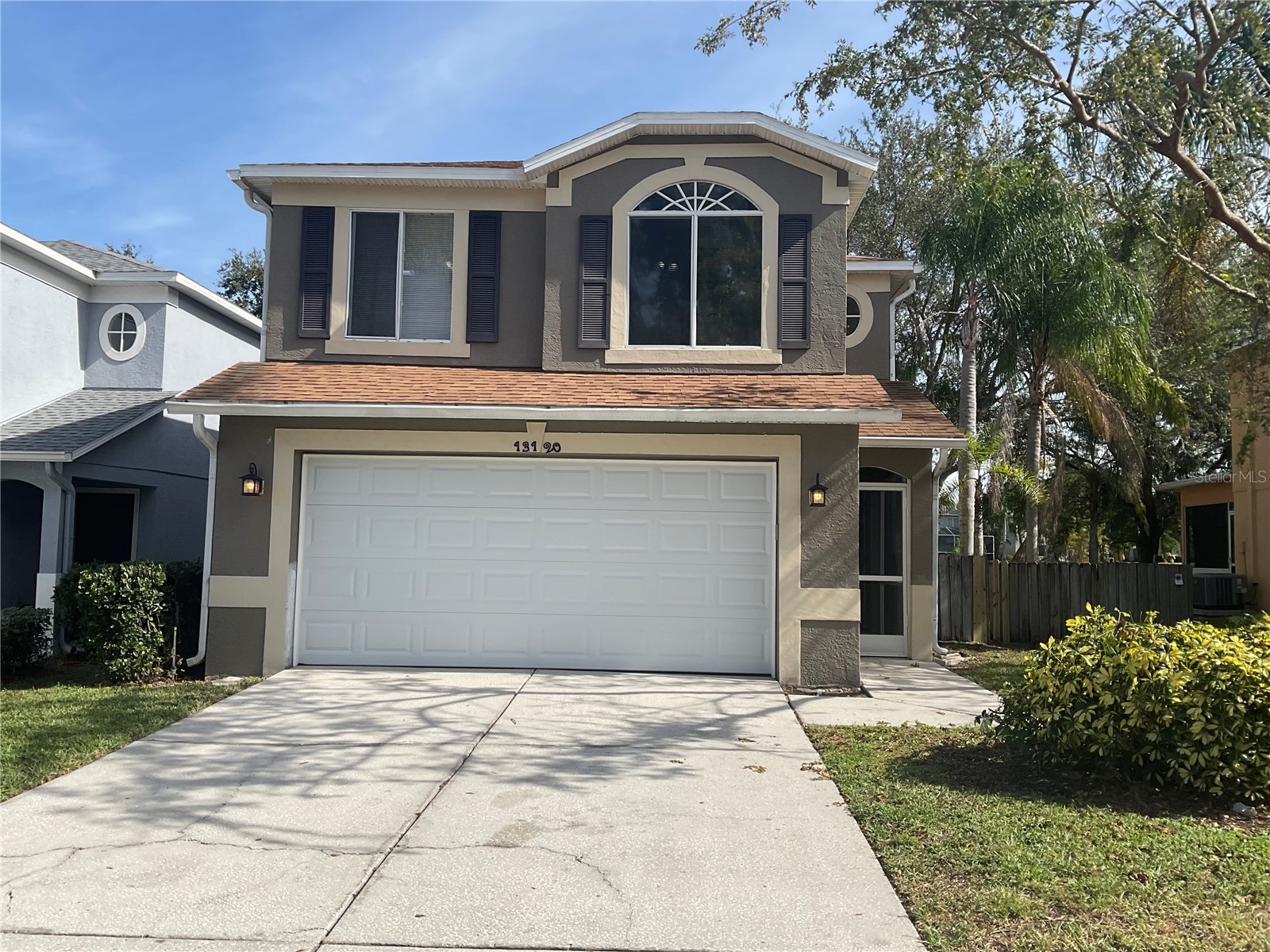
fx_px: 1064
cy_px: 476
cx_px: 635
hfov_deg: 61.7
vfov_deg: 48.2
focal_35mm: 29
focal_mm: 3
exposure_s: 1/1534
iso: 16
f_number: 1.8
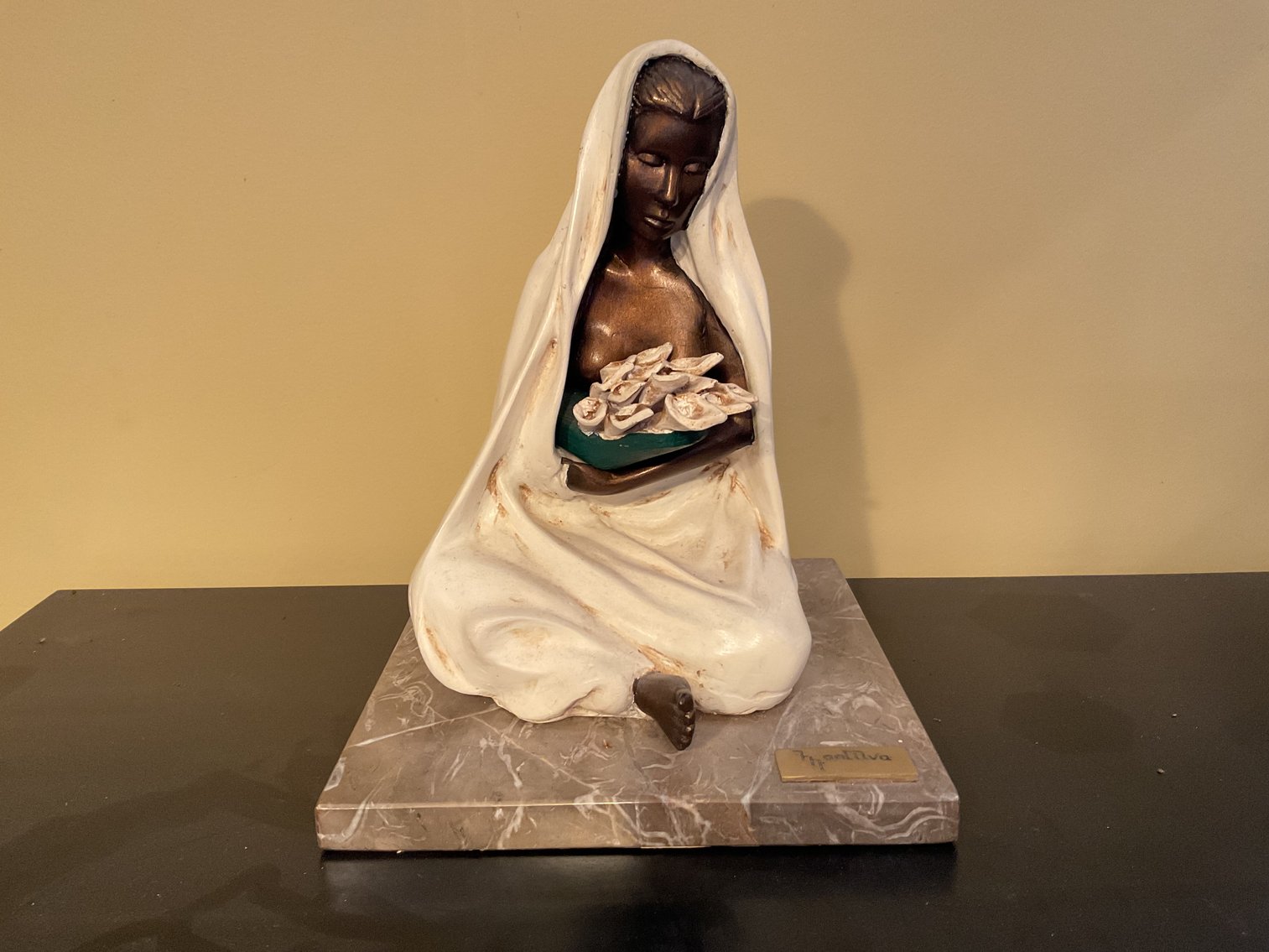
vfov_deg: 48.2
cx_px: 634
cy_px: 476
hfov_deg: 61.7
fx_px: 1063
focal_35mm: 29
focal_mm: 3
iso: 200
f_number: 1.8
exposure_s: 1/40
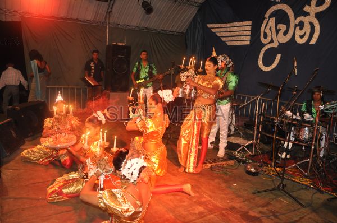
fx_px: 252
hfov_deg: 67.5
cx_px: 168
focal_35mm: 27
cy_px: 112
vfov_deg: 47.8
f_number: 3.5
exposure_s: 1/60
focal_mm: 18
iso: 800
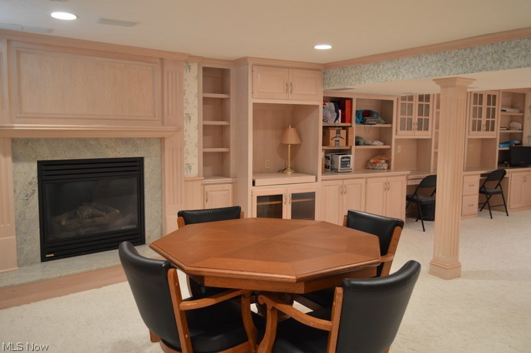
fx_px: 442
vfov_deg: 43.5
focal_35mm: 30
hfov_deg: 62.0
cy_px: 176
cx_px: 266
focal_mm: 20
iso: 640
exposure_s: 1/15
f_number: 3.8
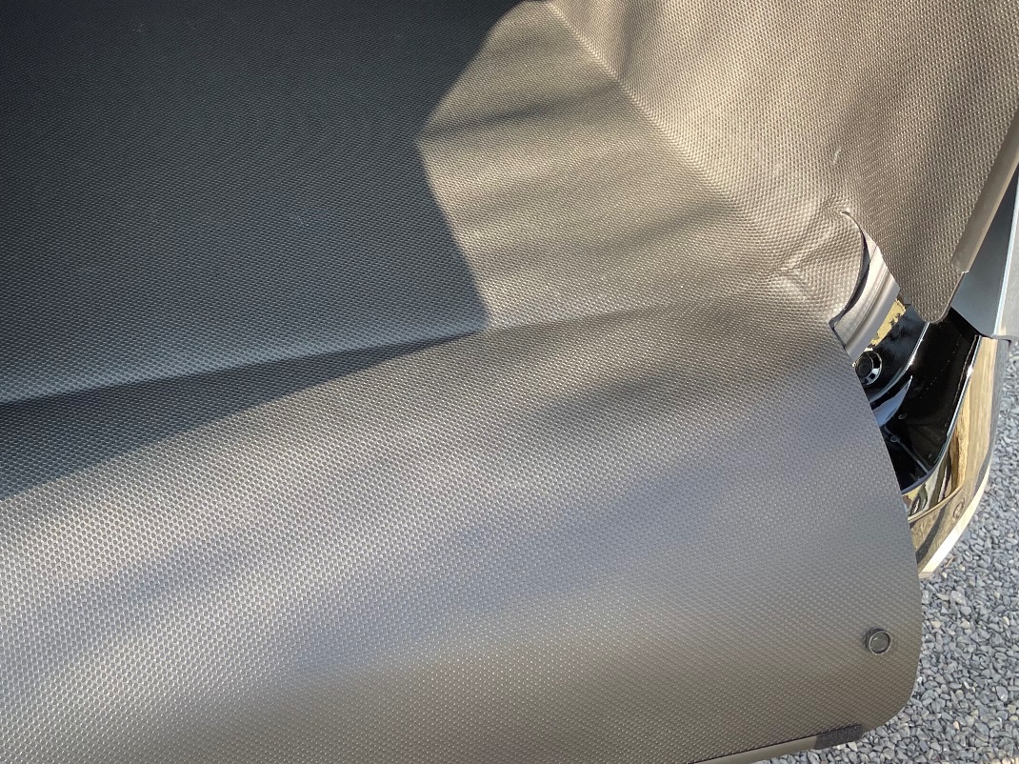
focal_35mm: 49
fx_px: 1442
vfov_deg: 29.2
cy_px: 196
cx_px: 282
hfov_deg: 38.1
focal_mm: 4.2
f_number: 1.6
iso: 32
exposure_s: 1/121
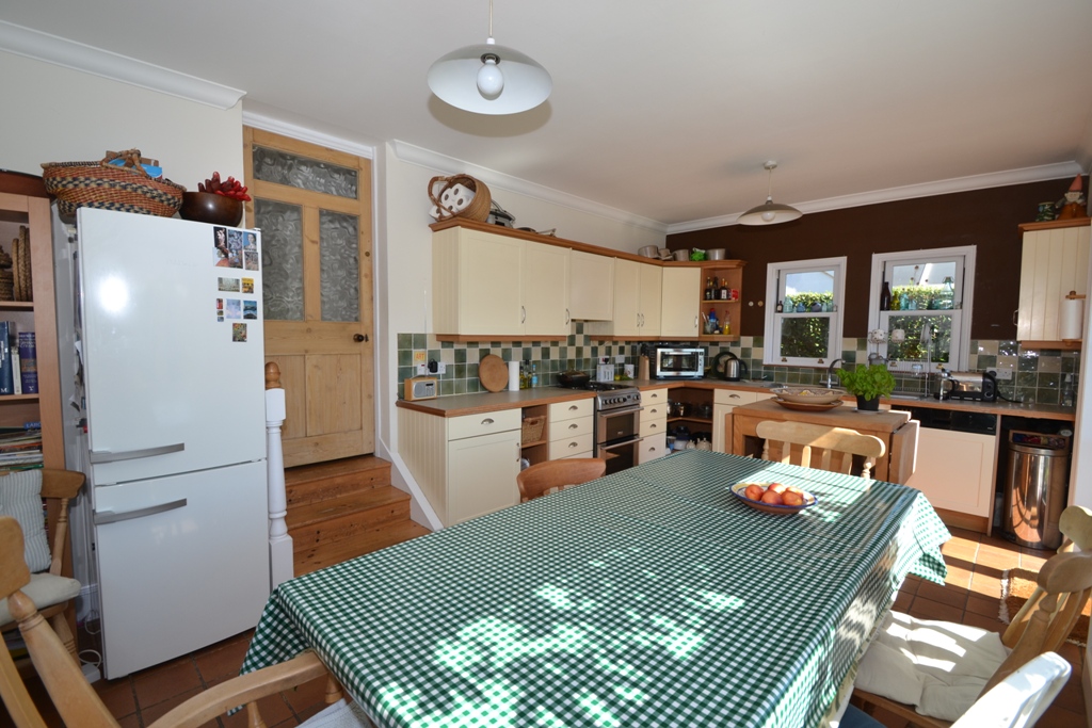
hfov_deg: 100.4
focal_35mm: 15
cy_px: 364
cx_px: 546
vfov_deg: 77.3
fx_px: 455
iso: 200
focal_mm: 10
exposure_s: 1/125
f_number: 5.6
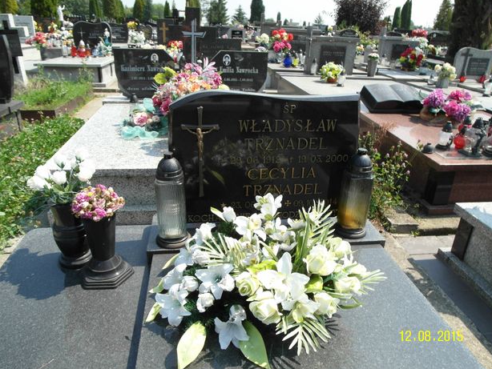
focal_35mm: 25
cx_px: 243
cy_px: 184
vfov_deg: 54.9
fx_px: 355
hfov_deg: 69.4
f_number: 3.9
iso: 80
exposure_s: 1/350
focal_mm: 5.2
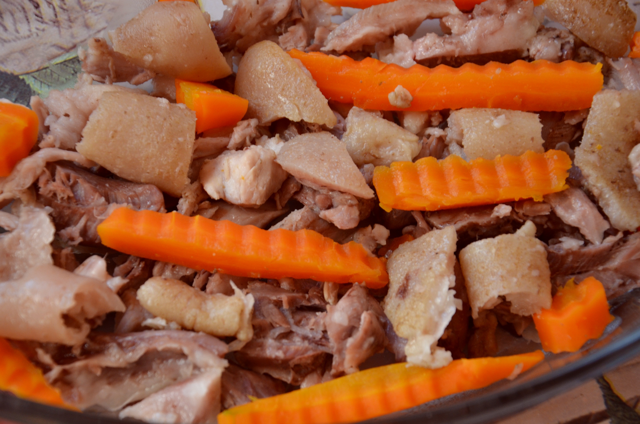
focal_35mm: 87
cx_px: 320
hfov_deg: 23.4
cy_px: 212
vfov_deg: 15.6
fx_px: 1543
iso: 640
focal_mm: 58
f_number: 5
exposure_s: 1/60
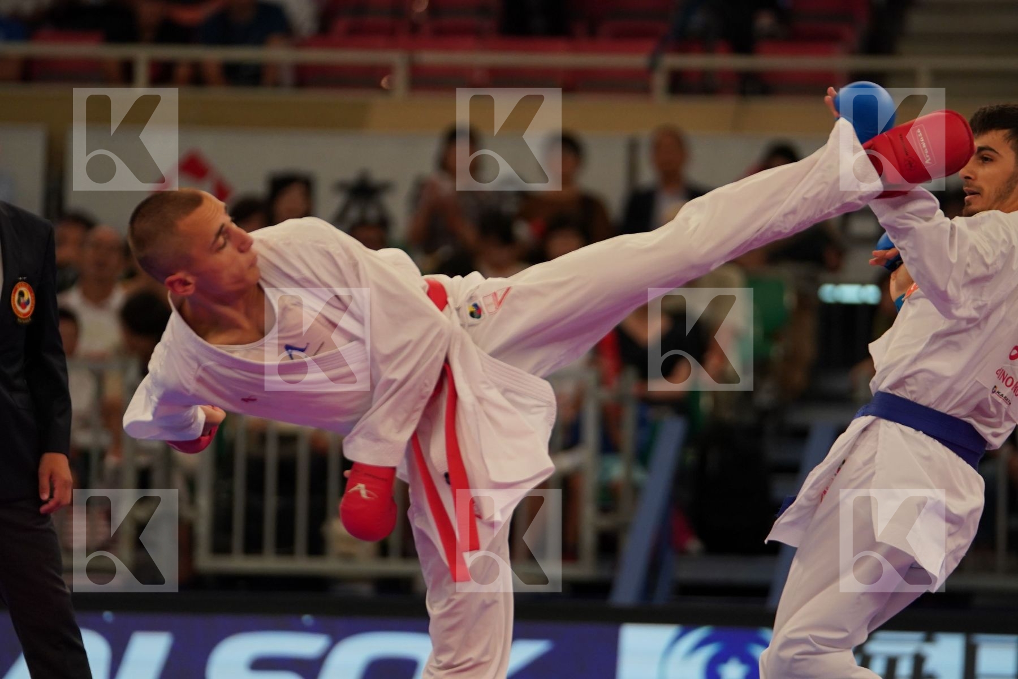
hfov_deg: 7.3
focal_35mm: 283
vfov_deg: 4.9
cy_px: 340
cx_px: 509
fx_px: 8002
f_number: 2.8
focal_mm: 189
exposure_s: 1/1000
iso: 1250
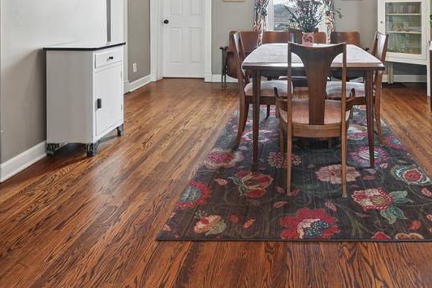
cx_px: 296
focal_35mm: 25
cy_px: 18
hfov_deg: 69.1
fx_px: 300
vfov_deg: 45.4
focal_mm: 13
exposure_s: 1/5
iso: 400
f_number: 8
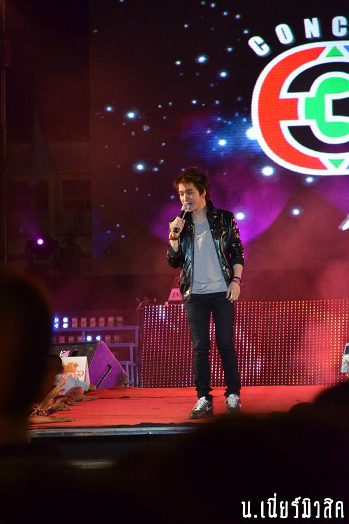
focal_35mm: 158
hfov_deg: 8.7
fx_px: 2290
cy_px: 262
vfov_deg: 13.0
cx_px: 174
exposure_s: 1/200
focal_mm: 105
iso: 3200
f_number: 5.6
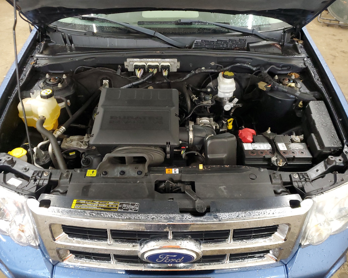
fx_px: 288
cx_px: 170
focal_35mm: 28
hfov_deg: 62.2
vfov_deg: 51.5
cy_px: 143
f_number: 1.5
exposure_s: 1/30
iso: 311
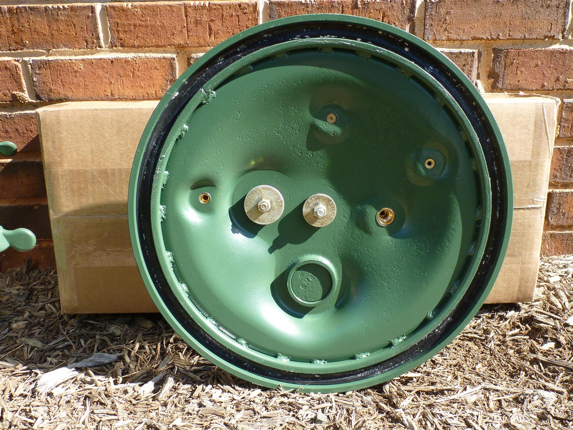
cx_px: 286
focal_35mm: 34
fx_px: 563
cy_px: 215
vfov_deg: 41.8
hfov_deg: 54.0
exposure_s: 1/160
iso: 100
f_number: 3.7
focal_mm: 6
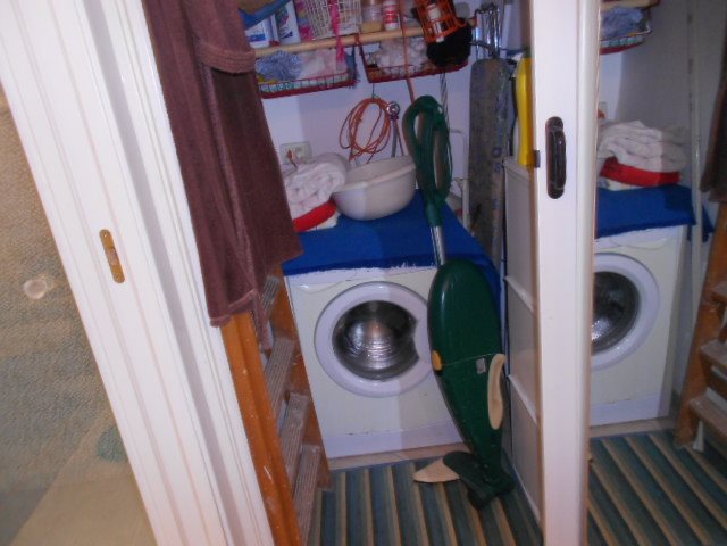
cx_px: 364
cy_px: 273
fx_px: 546
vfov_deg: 53.1
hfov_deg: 67.3
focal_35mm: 26
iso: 200
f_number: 3.2
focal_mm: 4.6
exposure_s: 1/25
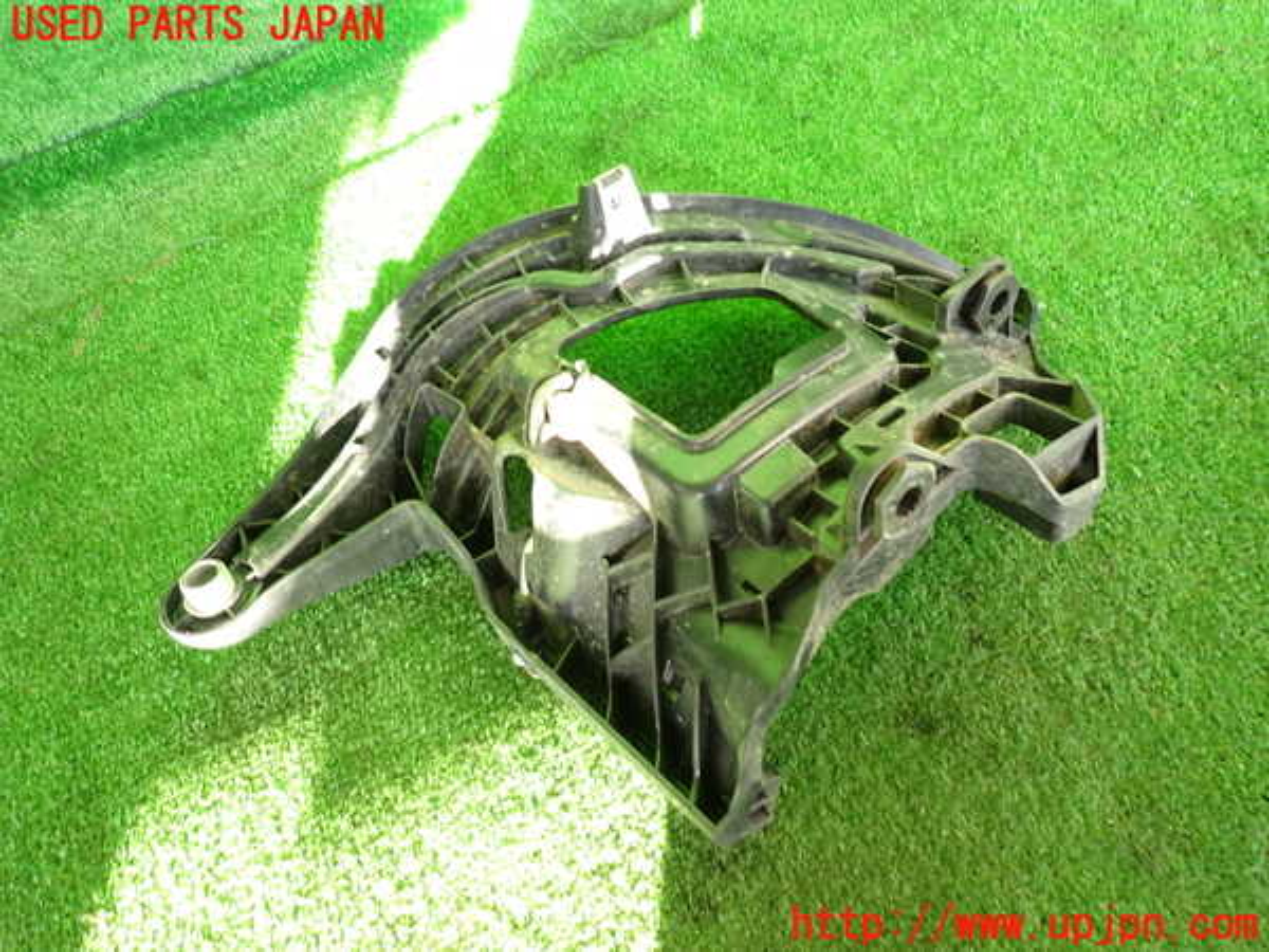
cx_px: 634
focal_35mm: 25
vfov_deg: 54.9
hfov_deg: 69.4
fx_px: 916
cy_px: 476
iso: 125
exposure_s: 1/60
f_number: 2
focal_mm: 4.5
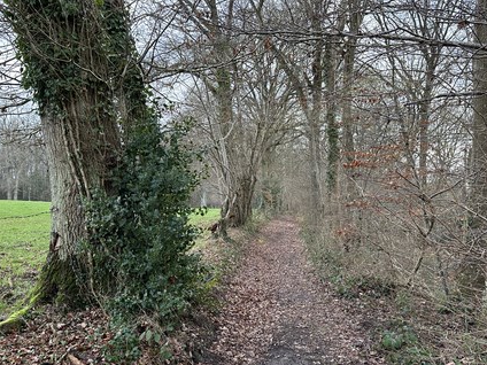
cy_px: 235
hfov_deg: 54.0
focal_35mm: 34
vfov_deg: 41.4
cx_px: 247
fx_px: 478
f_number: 1.78
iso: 125
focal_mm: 6.86
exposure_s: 1/162
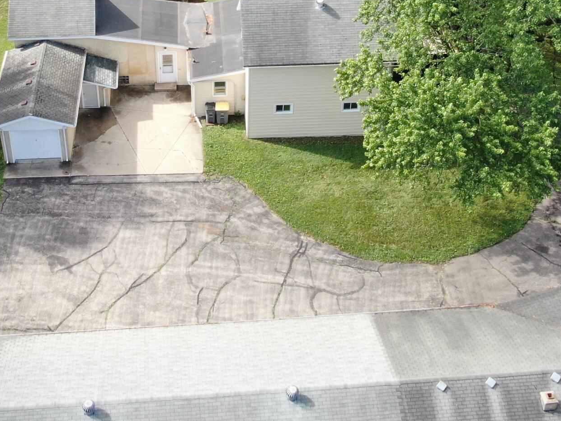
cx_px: 218
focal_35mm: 58
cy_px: 35
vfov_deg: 24.4
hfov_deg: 33.1
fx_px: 940
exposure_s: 1/240
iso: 100
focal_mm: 4.39
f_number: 2.8
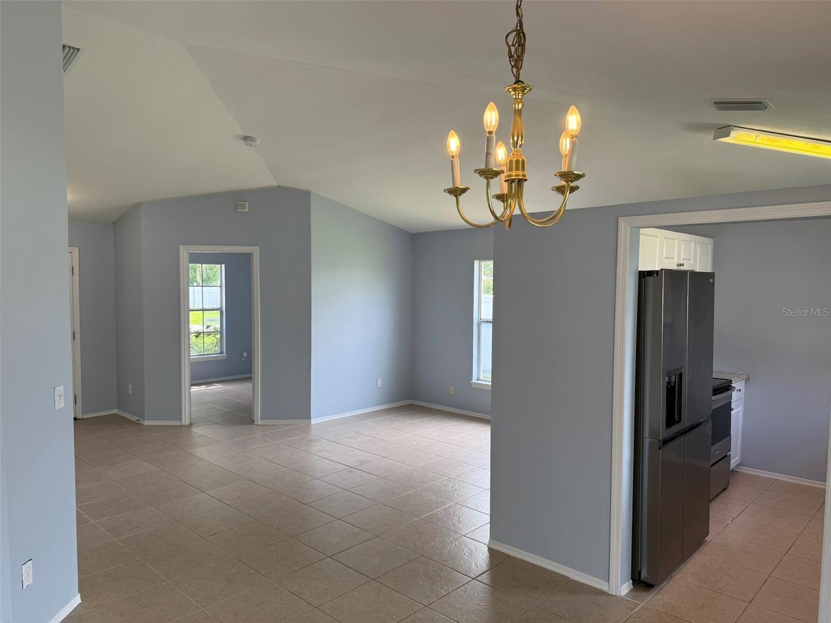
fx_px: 576
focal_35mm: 24
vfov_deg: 56.8
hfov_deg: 71.6
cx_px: 416
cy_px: 312
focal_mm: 6.76
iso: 125
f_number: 1.78
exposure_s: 1/234
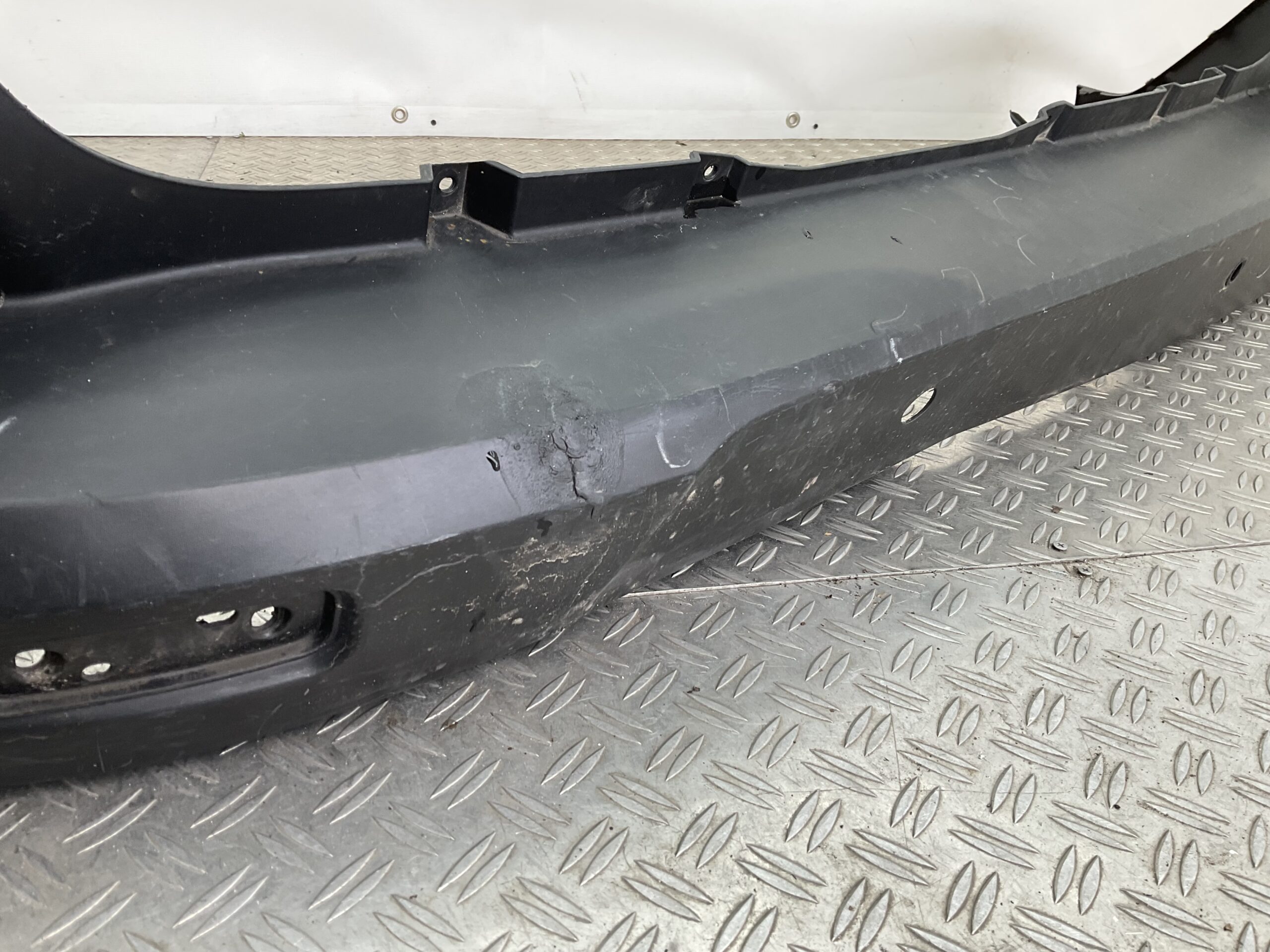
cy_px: 476
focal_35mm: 29
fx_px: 1064
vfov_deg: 48.2
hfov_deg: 61.7
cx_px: 635
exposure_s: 1/120
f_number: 1.8
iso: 32
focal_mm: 3
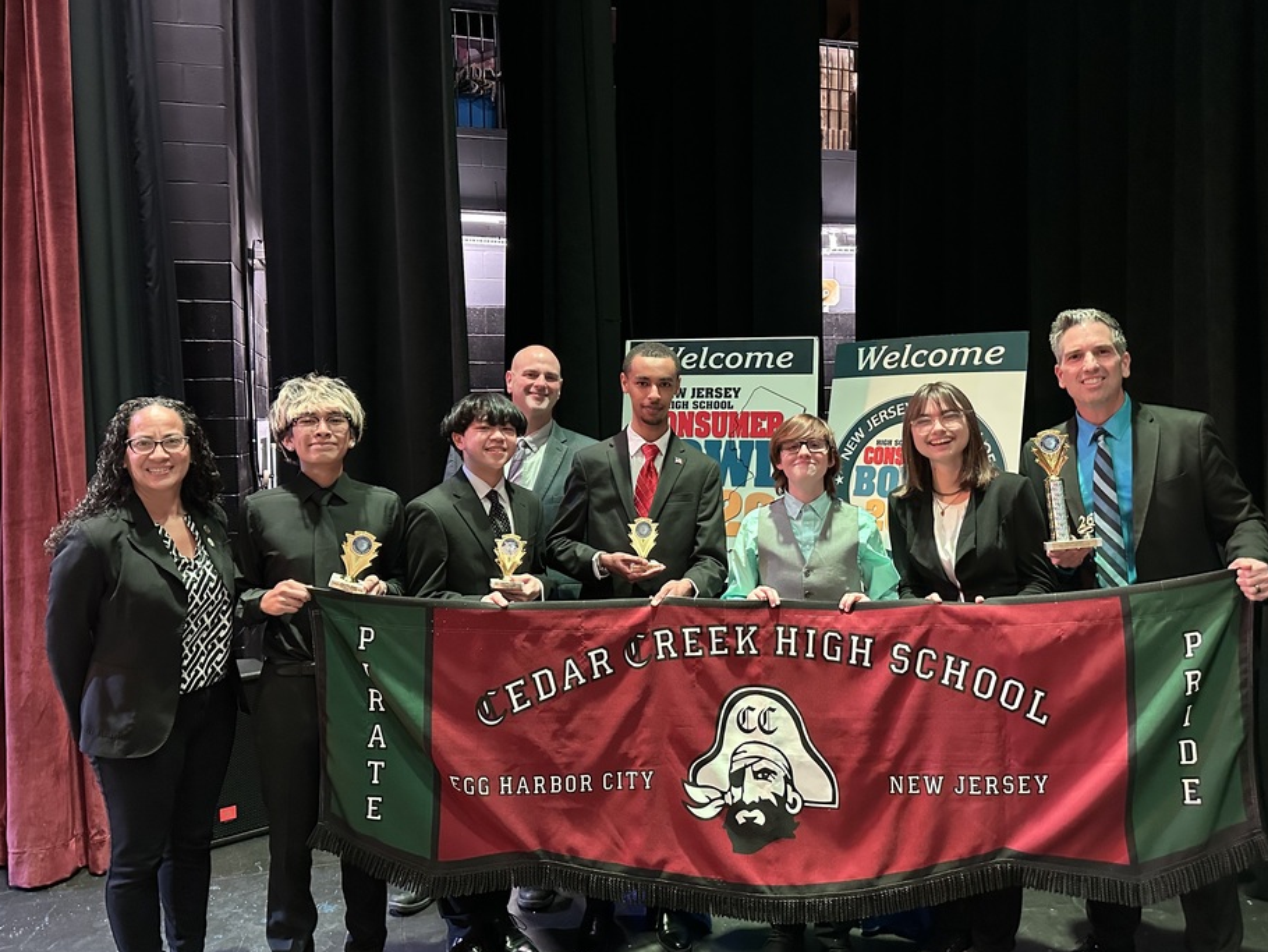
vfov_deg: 51.4
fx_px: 989
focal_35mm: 27
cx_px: 651
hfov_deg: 65.3
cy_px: 467
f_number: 1.78
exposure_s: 1/44
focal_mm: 6.86
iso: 640
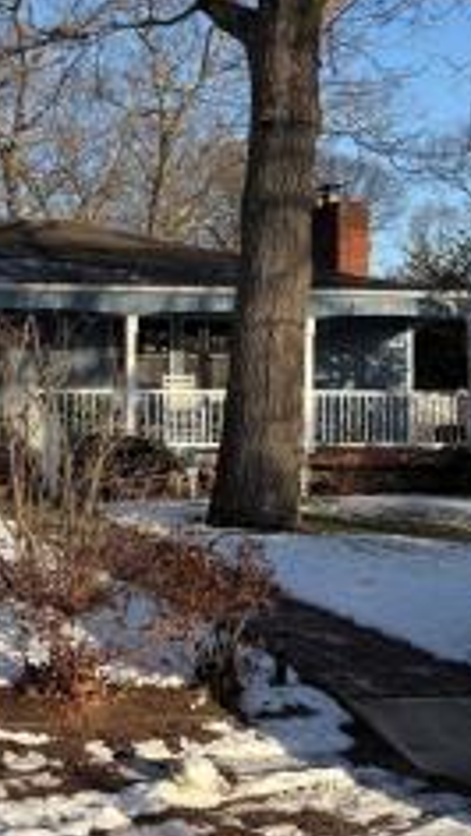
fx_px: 1064
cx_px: -71
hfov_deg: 23.2
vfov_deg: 42.8
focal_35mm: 48
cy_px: 386
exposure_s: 1/2747
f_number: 1.6
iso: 50
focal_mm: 5.96
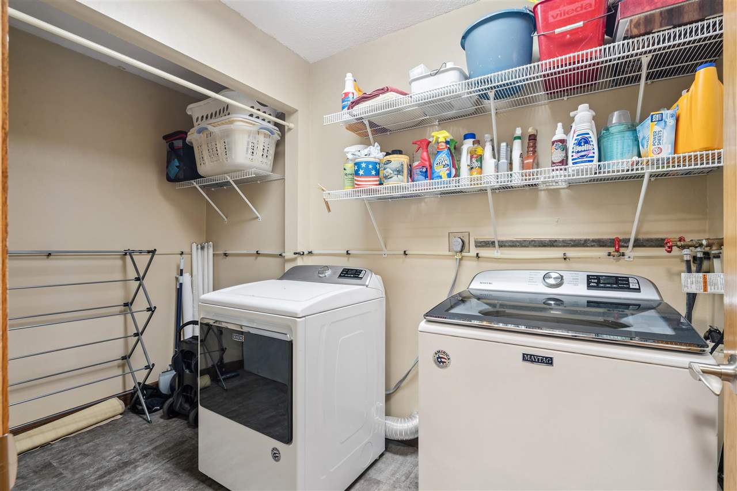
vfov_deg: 73.7
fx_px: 327
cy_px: 246
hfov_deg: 96.7
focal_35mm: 16
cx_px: 368
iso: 400
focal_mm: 16
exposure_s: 1/3.33
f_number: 10
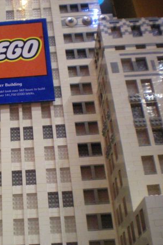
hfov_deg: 23.4
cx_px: 11
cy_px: 120
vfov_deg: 35.7
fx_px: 381
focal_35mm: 56
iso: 400
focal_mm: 6.3
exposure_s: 1/50
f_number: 3.1
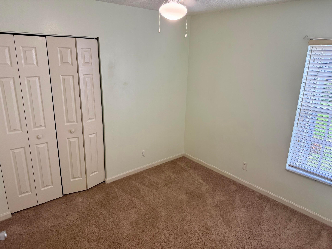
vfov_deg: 56.8
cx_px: 166
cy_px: 124
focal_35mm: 24
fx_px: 230
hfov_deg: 71.6
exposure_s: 1/60
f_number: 1.78
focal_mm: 6.76
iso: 250
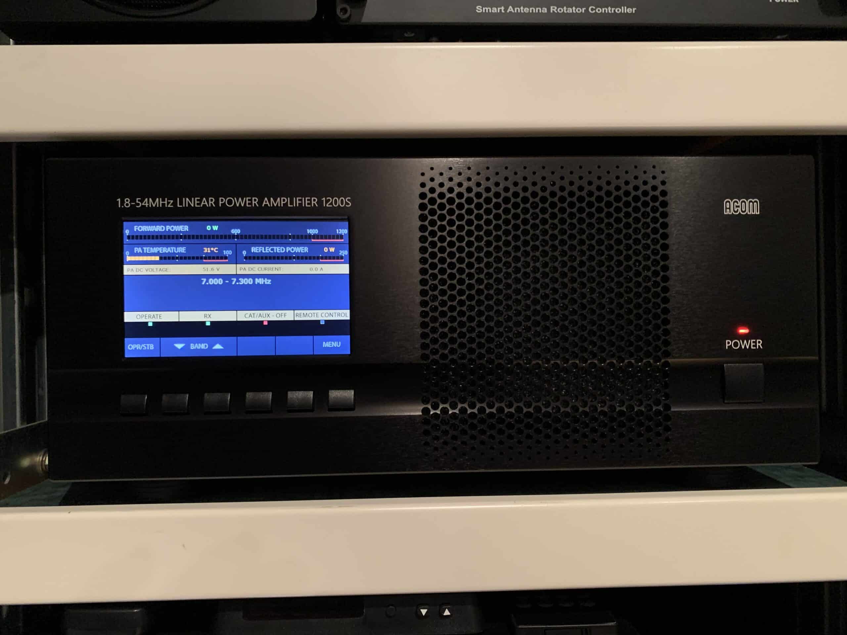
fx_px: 636
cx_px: 424
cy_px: 318
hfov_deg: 67.3
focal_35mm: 26
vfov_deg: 53.1
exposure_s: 1/30
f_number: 1.8
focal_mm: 4.25
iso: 640
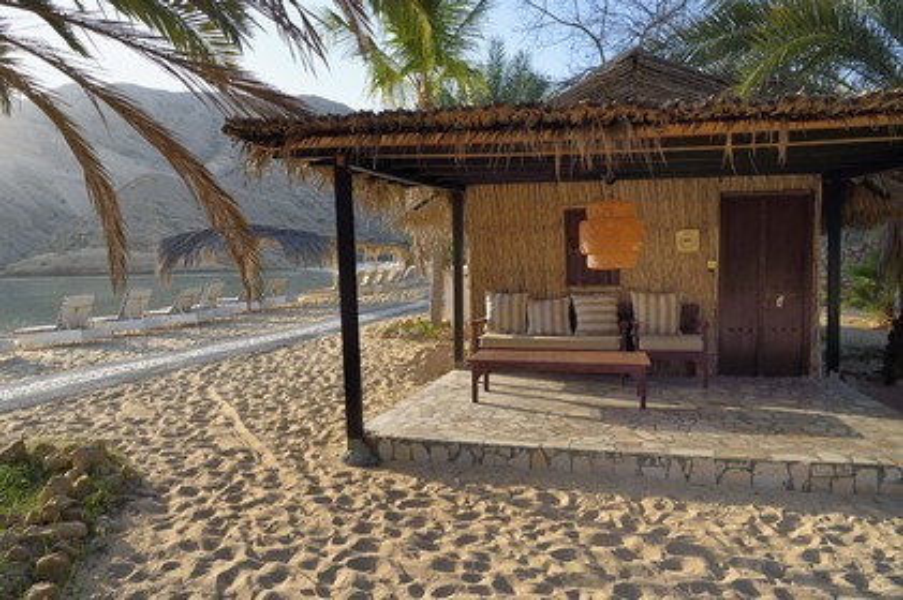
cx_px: 452
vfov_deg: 53.1
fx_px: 602
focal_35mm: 24
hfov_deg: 73.8
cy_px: 300
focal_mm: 24
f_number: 10
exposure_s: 1/200
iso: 200
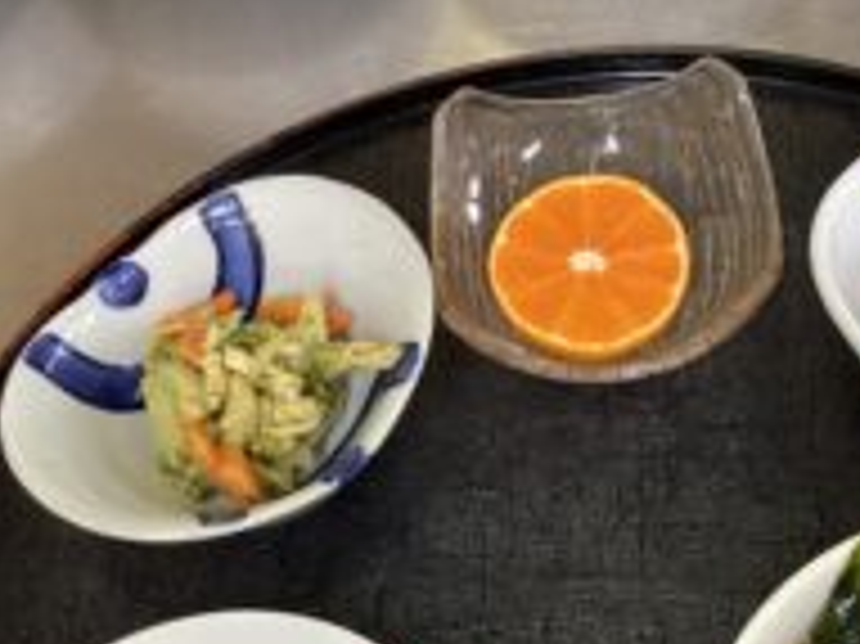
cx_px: 619
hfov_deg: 31.3
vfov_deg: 23.2
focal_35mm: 61
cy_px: 615
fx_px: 1515
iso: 320
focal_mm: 3.3
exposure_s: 1/60
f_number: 2.4
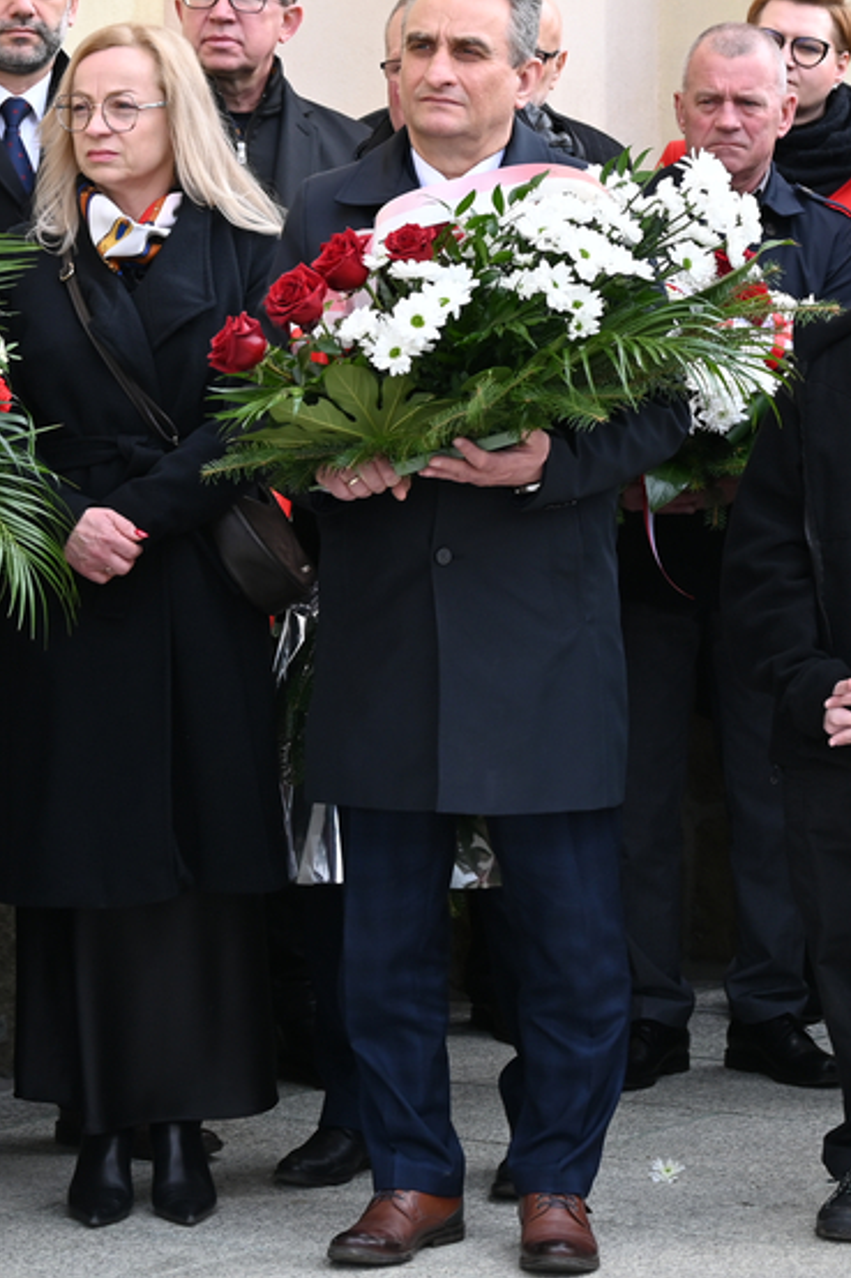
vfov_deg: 14.3
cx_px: 648
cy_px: 481
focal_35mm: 143
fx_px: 5073
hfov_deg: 9.6
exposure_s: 1/250
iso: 280
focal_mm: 66
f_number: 6
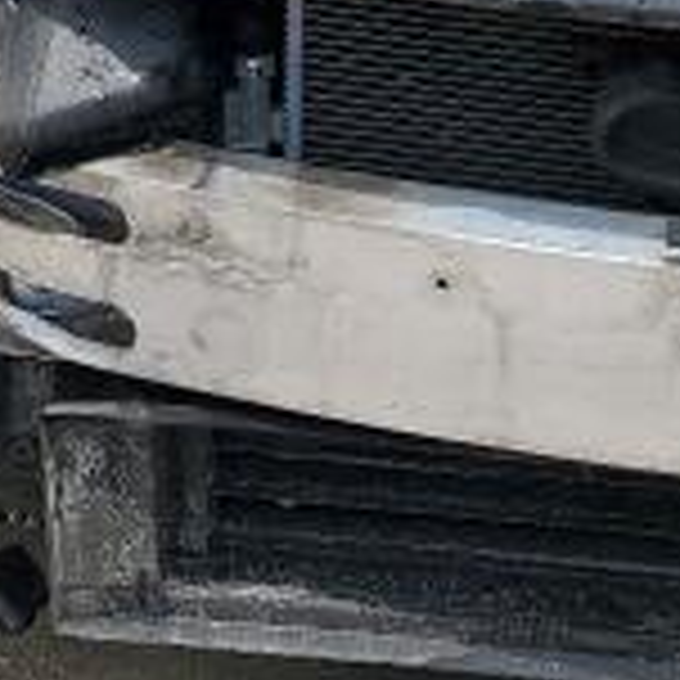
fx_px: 2711
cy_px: -158
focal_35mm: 122
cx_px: 752
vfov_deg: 13.8
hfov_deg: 14.0
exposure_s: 1/2000
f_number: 1.5
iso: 50
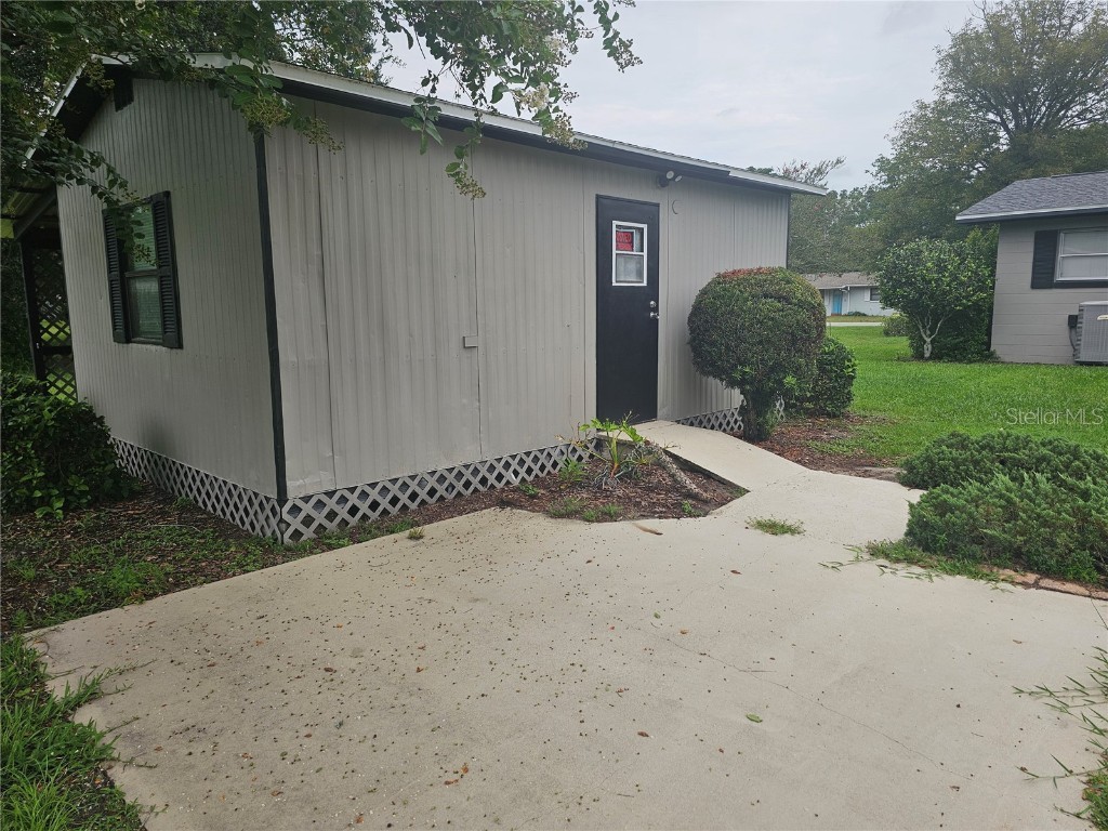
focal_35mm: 23
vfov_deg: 58.9
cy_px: 416
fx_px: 736
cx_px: 554
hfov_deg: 73.9
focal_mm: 6.3
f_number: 1.7
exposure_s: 1/477
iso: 10
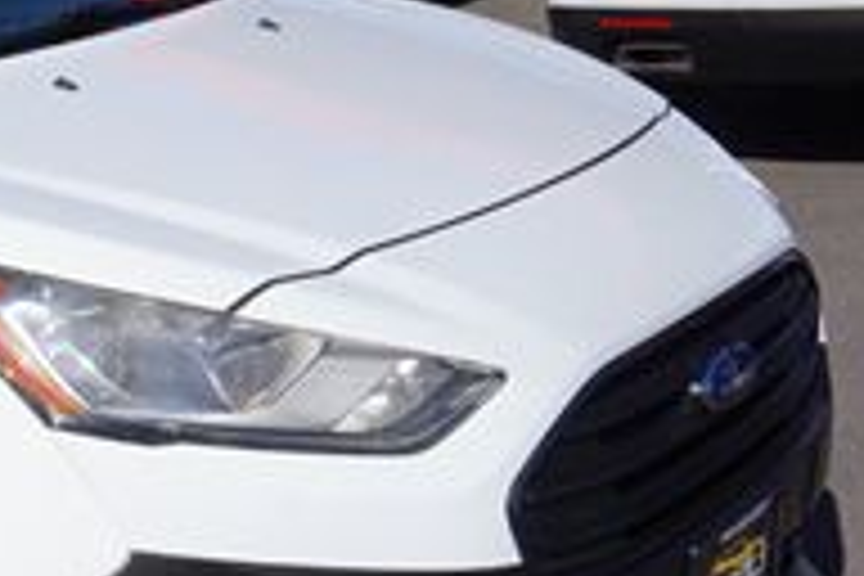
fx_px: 2400
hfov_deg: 18.3
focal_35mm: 100
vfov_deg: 13.7
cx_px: -410
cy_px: 292
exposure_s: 1/160
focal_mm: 20
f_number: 14
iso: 100
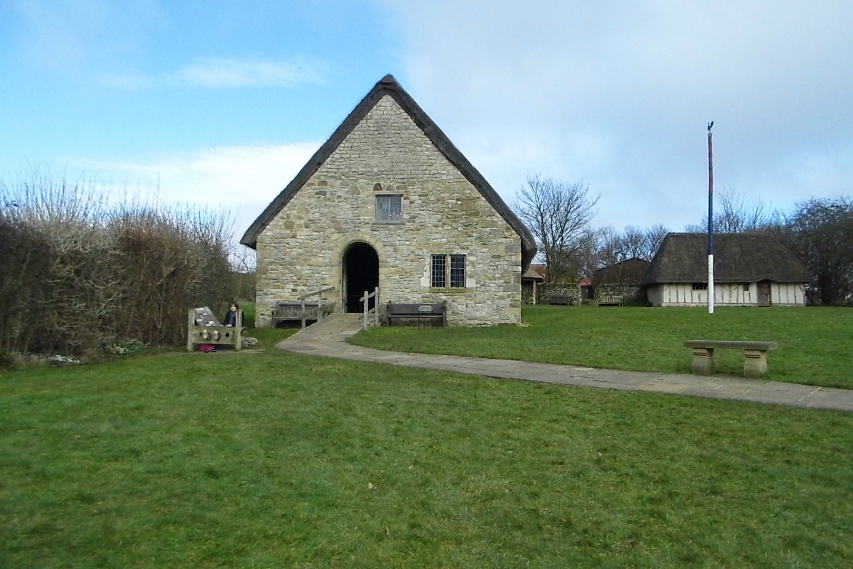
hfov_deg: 67.4
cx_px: 435
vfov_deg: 47.9
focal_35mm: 27
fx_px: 640
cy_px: 293
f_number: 8.9
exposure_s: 1/640
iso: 400
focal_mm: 4.5
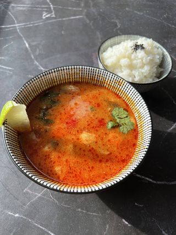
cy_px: 118
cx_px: 88
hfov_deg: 53.0
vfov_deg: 67.3
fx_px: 176
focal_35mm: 26
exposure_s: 1/260
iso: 40
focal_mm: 5.7
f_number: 1.5
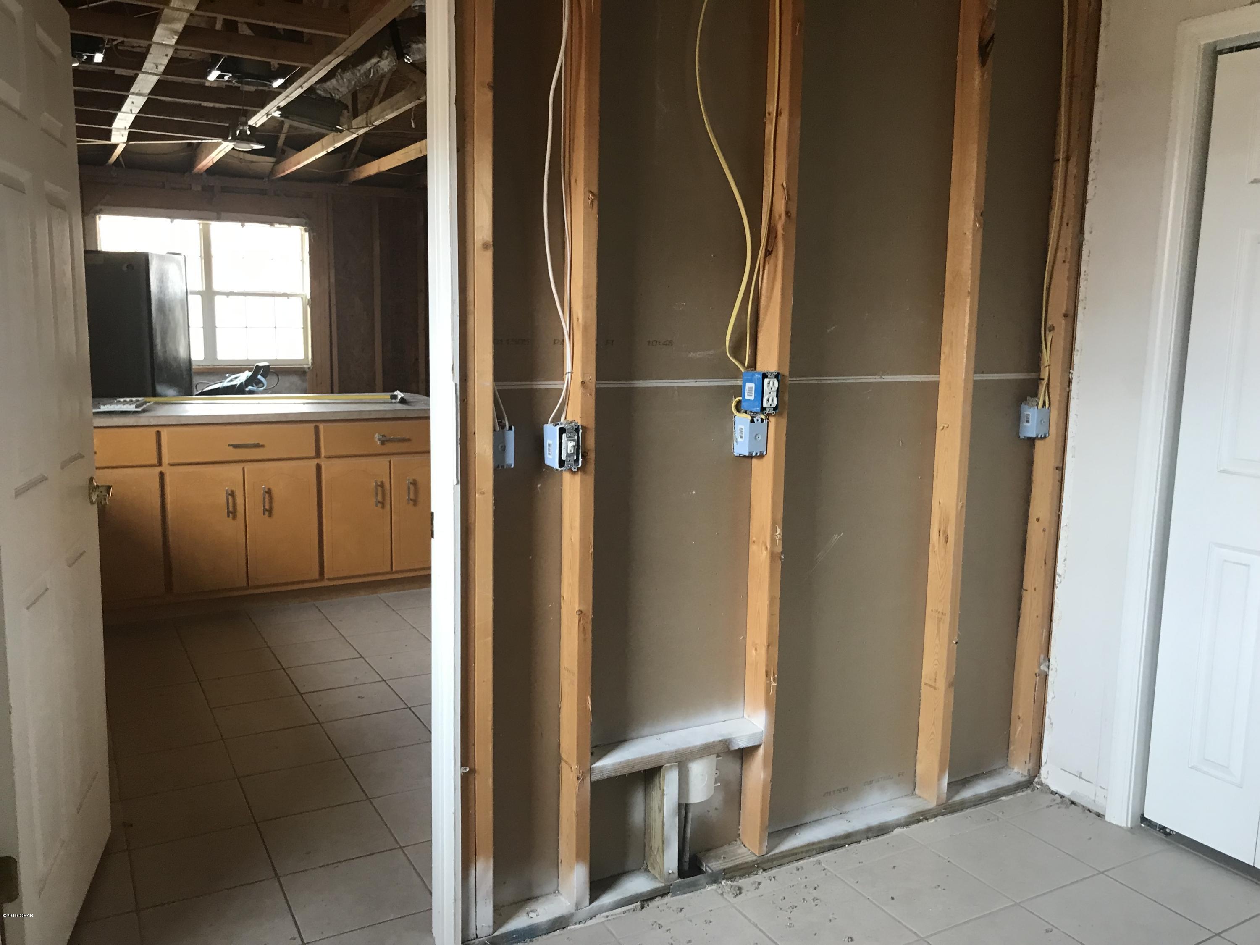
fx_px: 1019
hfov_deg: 63.4
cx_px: 630
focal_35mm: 28
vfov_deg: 49.7
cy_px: 472
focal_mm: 3.99
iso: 40
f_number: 1.8
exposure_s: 1/17
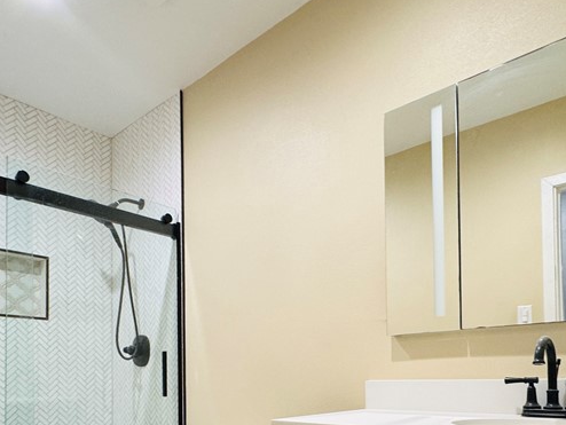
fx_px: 474
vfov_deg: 44.6
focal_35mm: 29
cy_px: 370
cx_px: 293
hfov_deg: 61.6
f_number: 2.2
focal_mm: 2.22
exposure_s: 1/60
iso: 160
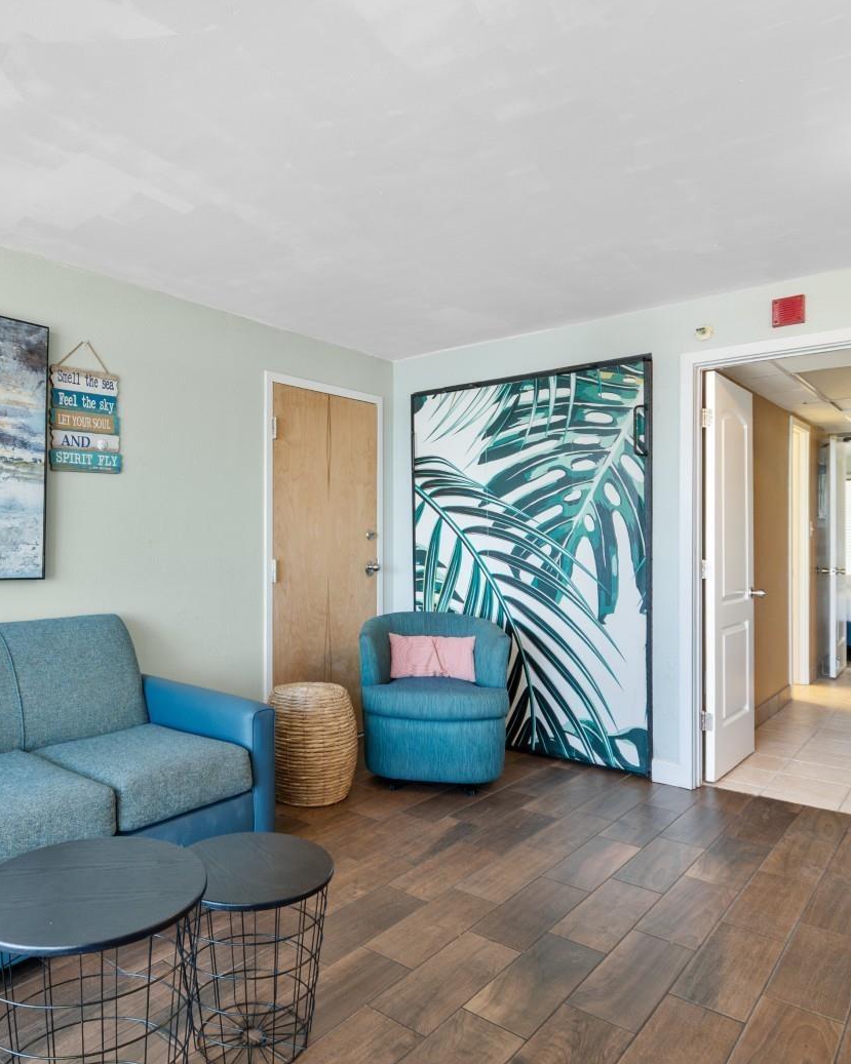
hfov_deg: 61.9
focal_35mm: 22
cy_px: 519
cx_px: 302
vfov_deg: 75.0
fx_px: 693
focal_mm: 10
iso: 100
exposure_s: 1/13
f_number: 4.5
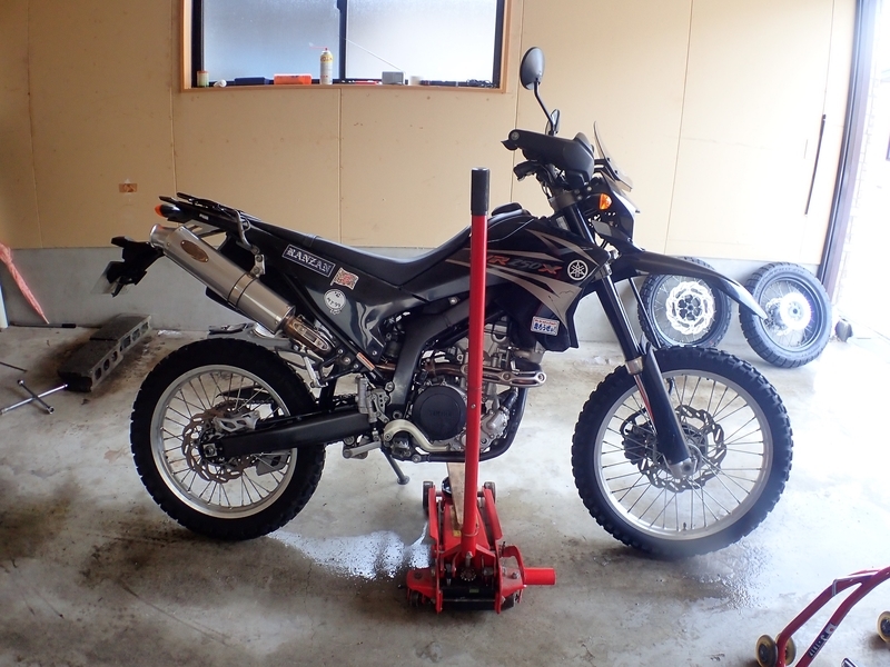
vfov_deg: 44.2
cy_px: 334
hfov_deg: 56.8
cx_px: 445
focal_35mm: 32
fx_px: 823
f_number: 2.4
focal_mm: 5.87
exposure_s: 1/60
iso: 200
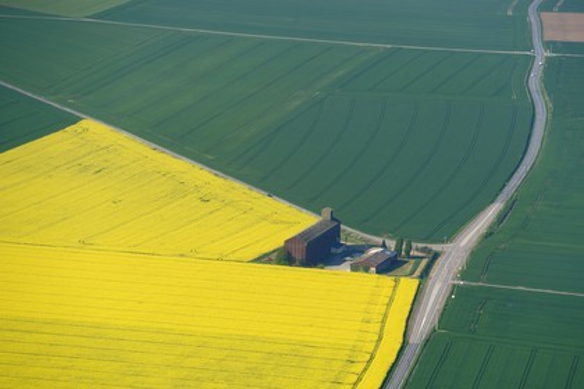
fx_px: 3244
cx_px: 292
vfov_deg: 6.9
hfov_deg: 10.3
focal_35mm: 200
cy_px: 194
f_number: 5
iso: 400
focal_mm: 200
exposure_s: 1/1600
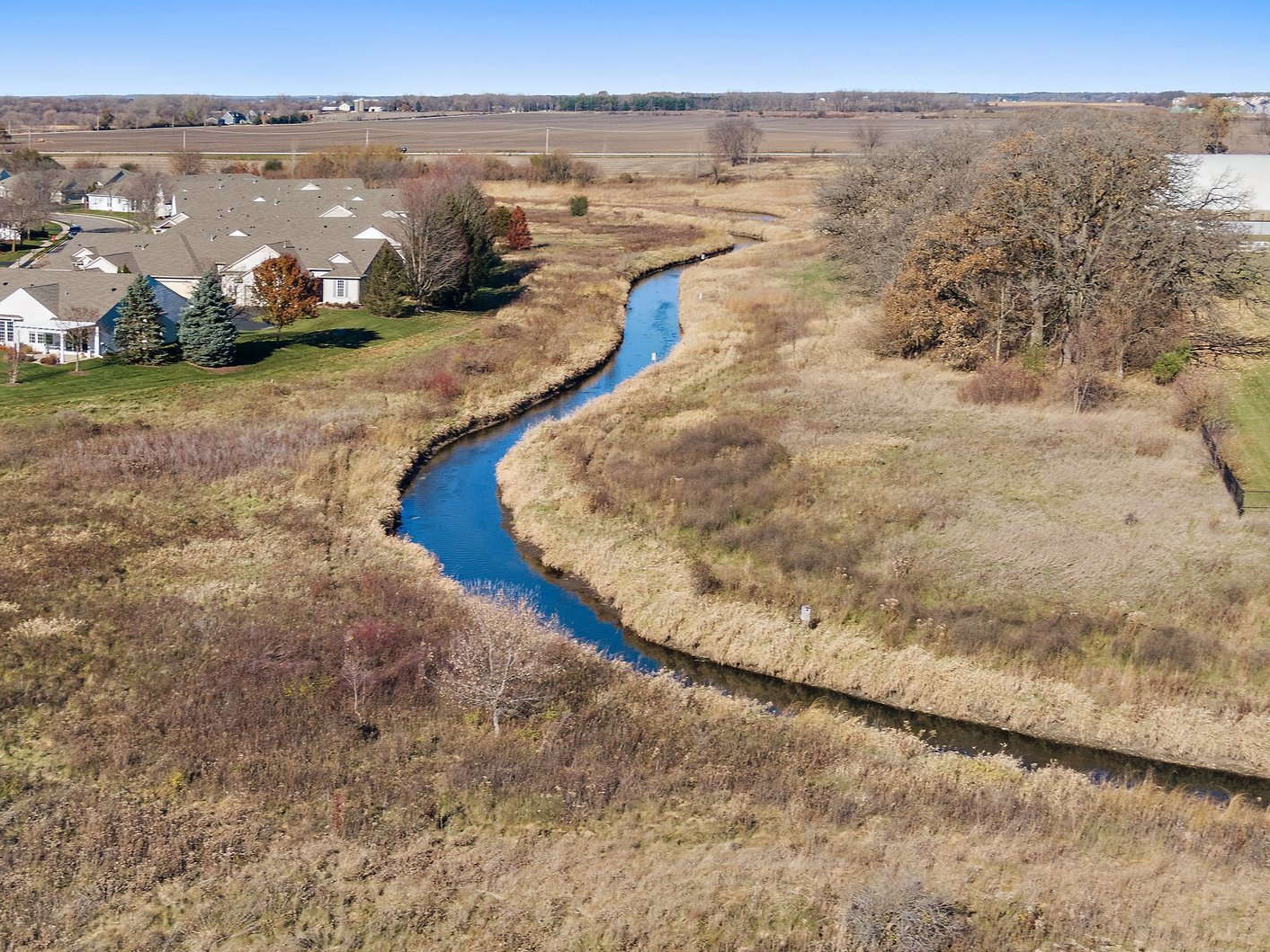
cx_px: 633
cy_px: 469
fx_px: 1798
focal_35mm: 49
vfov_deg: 29.7
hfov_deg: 38.9
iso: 100
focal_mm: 8.6
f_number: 3.8
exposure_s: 1/800
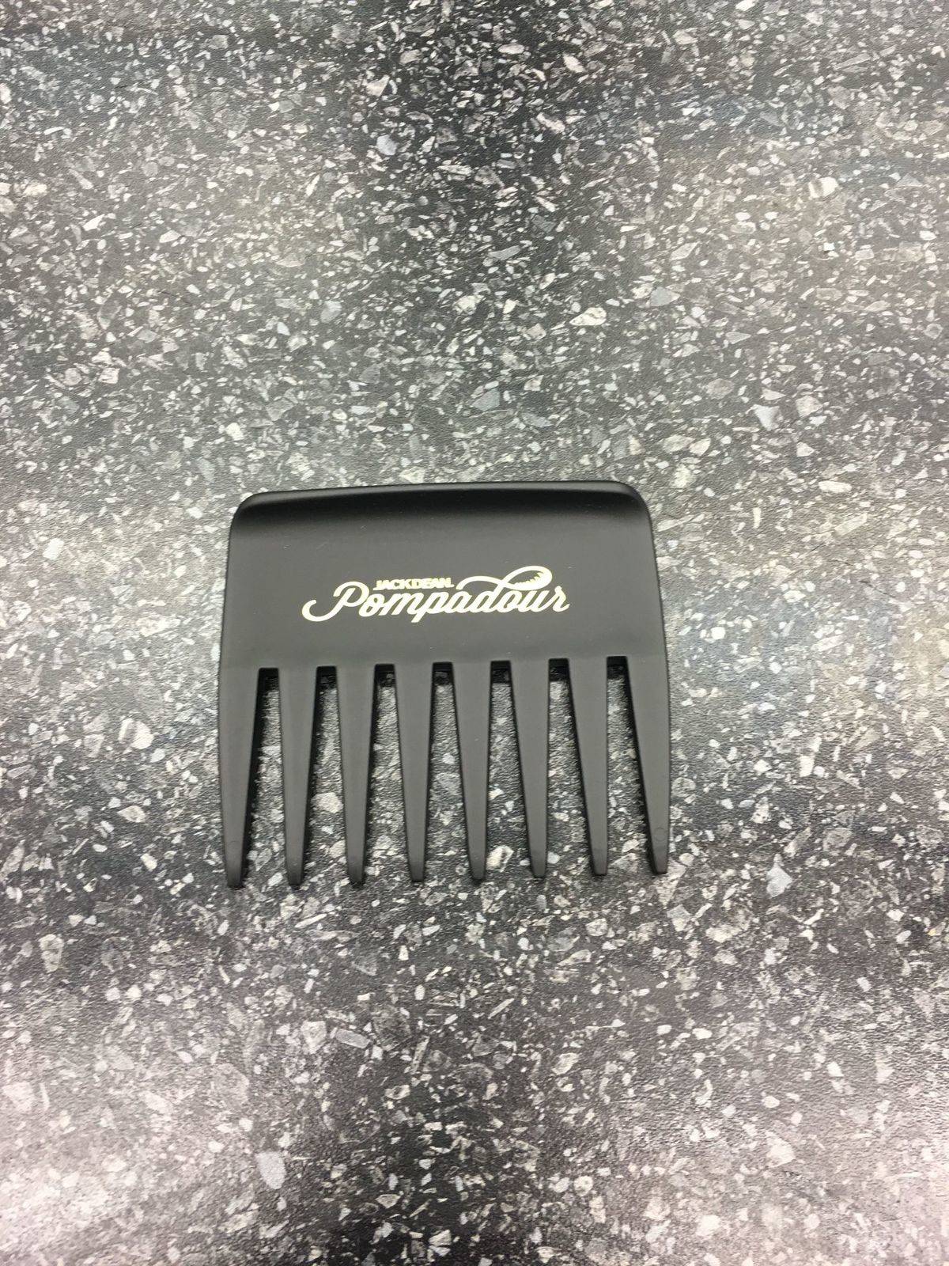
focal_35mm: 29
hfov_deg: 48.2
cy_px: 633
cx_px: 474
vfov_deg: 61.7
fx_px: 1060
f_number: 2.2
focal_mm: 4.15
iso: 40
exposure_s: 1/33
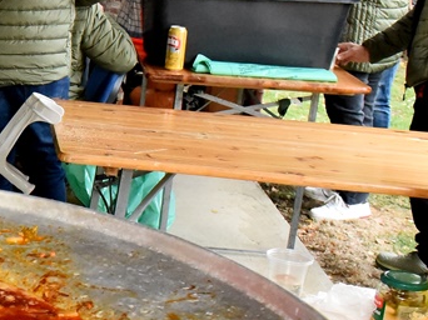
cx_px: -273
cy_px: 146
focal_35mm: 81
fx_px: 1001
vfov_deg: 18.2
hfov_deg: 19.8
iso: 5000
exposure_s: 1/500
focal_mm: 24
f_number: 7.1
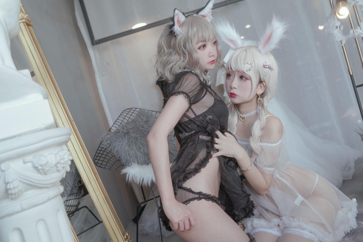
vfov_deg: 37.9
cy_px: 121
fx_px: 353
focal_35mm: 35
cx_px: 182
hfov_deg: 54.4
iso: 250
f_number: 4
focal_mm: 35
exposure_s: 1/60
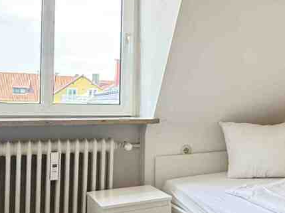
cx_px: 320
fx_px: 403
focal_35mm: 49
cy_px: 108
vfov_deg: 29.6
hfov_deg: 33.5
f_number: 2.2
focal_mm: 2.22
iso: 100
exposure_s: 1/99
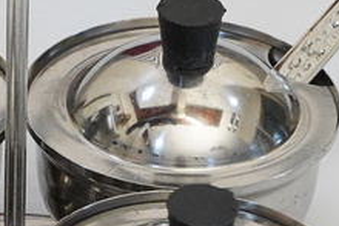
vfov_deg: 4.0
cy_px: 188
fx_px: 3213
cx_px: 17
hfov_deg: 6.0
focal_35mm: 341
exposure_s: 1/200
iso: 2500
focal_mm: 50
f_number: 8
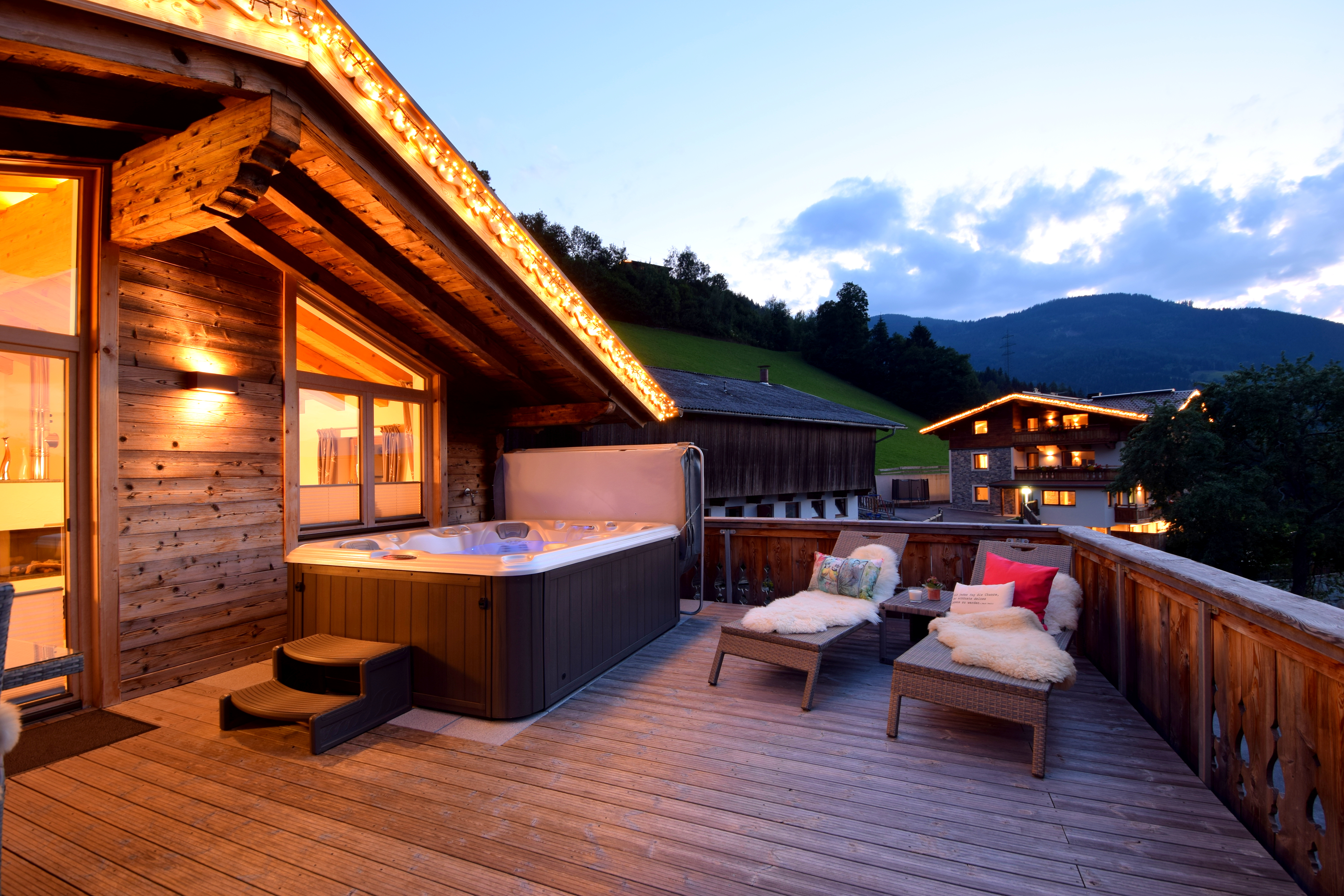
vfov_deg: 77.3
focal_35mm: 15
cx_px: 672
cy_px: 448
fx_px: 560
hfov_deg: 100.4
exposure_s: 4
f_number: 6.3
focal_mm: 10
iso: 100
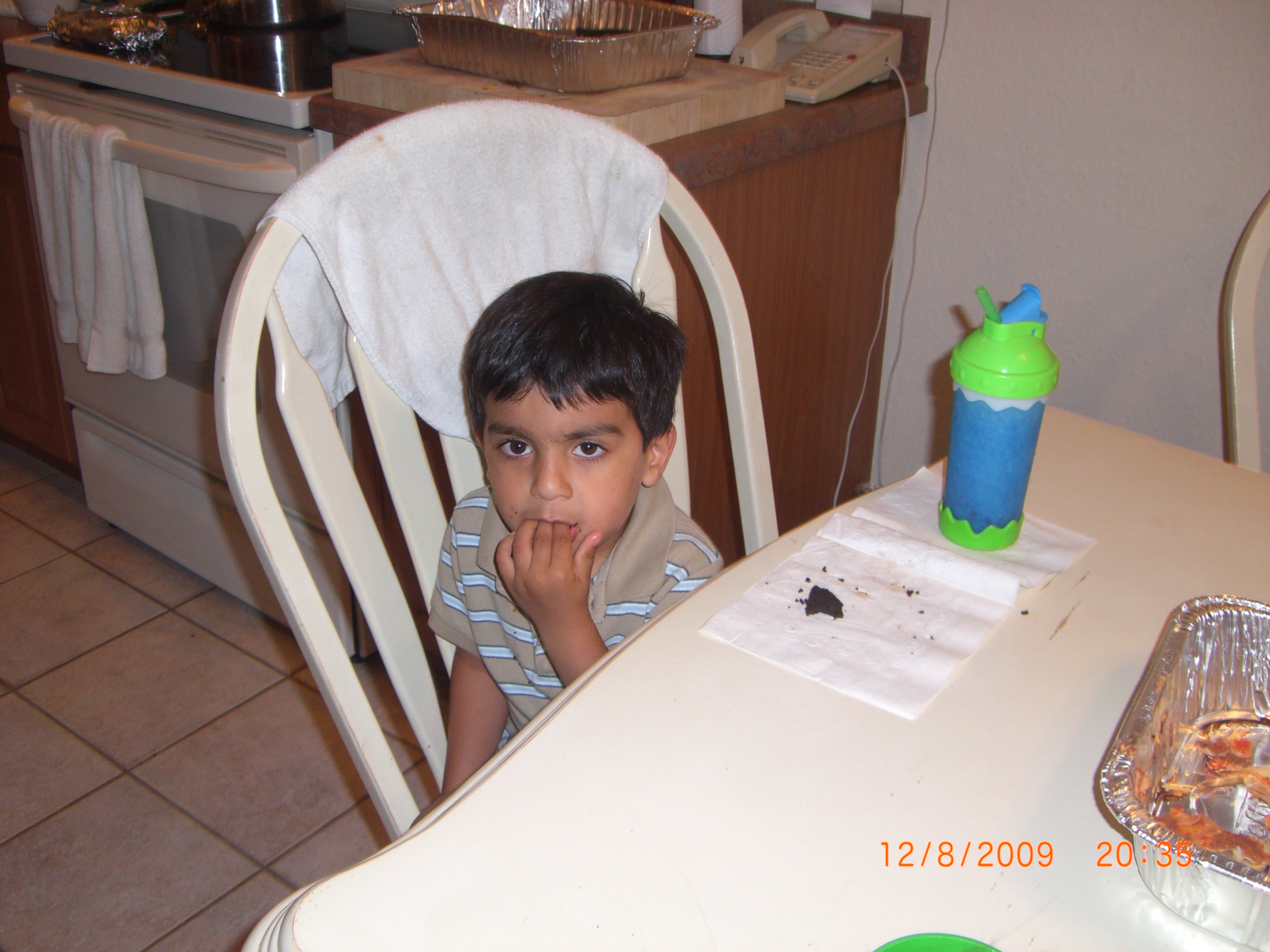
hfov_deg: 49.0
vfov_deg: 37.7
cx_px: 635
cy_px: 476
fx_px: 1394
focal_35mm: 38
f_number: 2.7
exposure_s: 1/60
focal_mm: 6.2
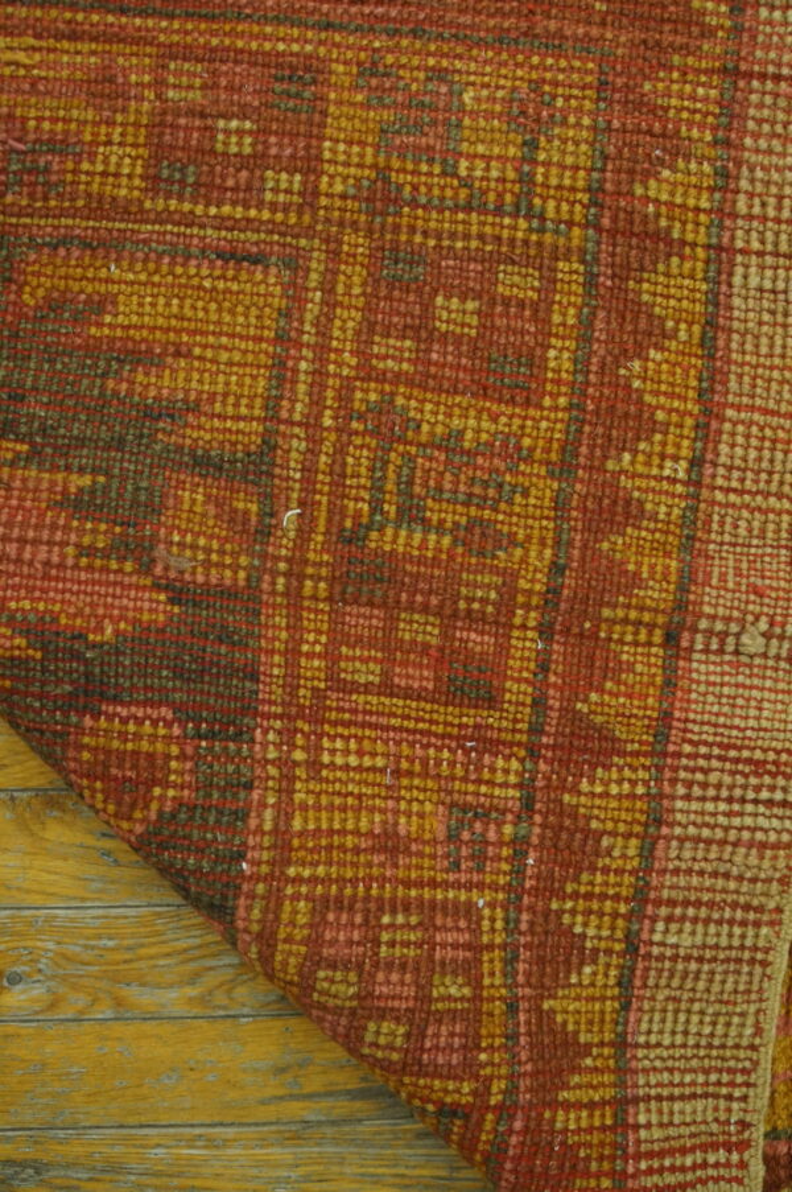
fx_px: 893
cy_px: 596
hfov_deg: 47.8
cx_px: 396
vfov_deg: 67.4
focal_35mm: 27
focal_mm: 18
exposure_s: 1/60
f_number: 4
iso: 1600
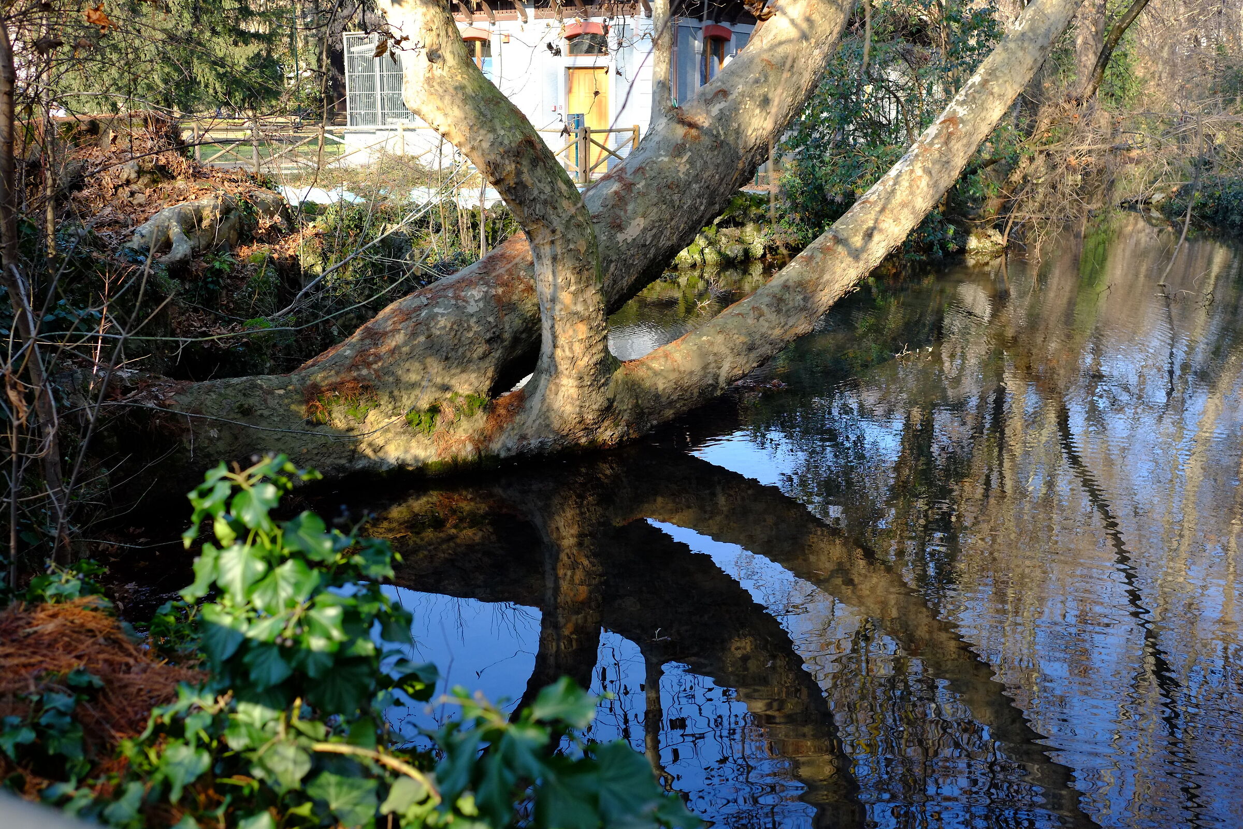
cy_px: 414
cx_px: 622
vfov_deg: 37.9
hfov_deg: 54.4
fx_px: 1208
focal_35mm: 35
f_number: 3.6
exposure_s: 1/850
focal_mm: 23
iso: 800
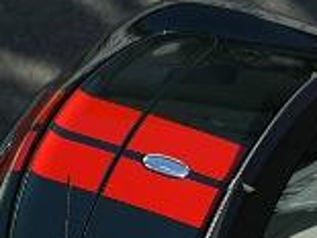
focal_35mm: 704
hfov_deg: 2.8
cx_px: 217
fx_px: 6442
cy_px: 255
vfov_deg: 2.1
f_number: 3.3
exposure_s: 1/800
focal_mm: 180
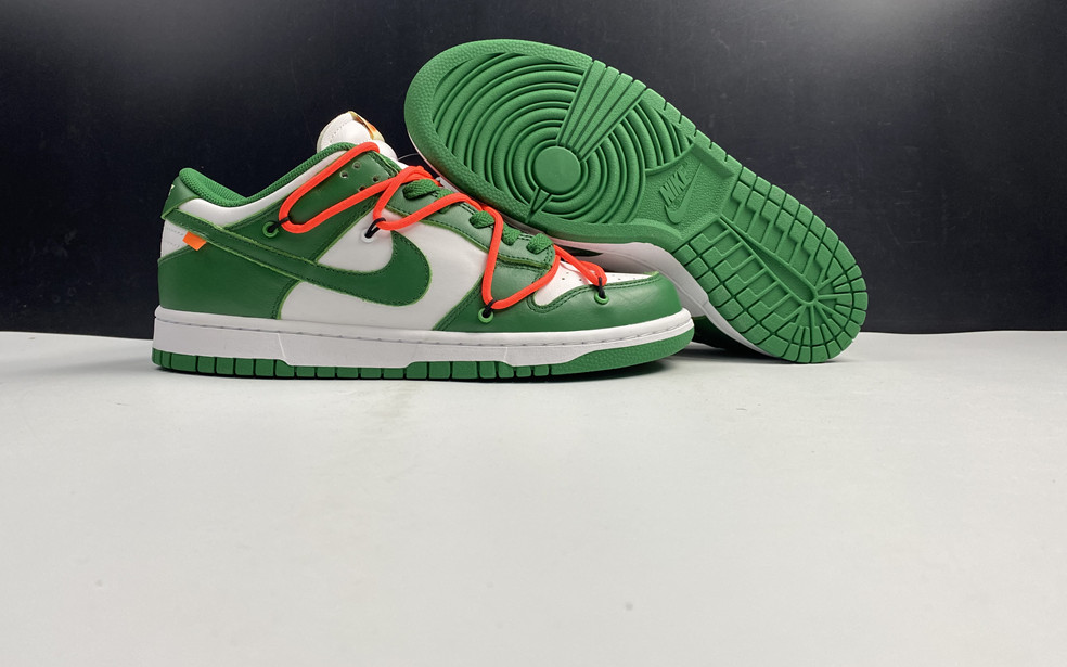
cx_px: 534
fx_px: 814
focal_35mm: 28
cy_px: 277
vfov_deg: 44.4
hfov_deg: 66.5
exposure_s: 1/121
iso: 64
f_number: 1.8
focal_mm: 4.25
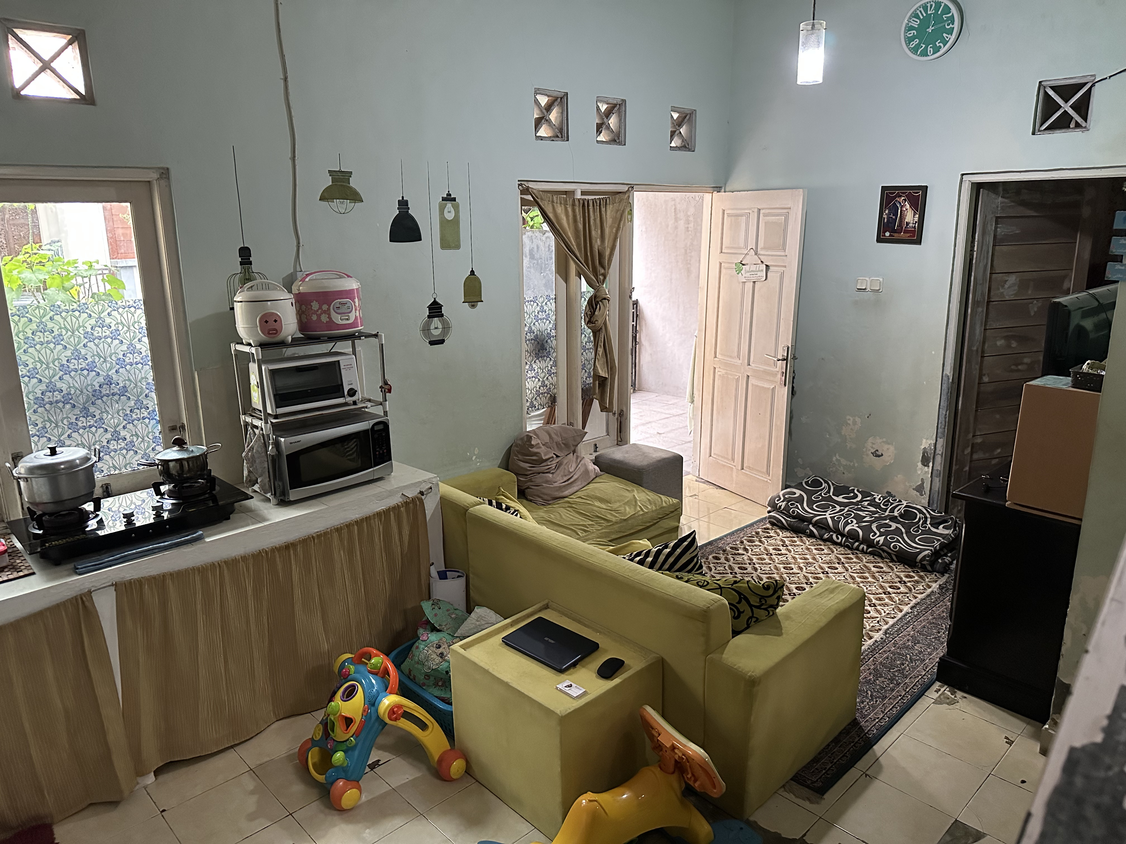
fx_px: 781
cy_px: 422
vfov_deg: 56.8
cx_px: 563
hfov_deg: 71.6
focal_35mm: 24
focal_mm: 6.86
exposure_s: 1/60
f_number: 1.78
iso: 800
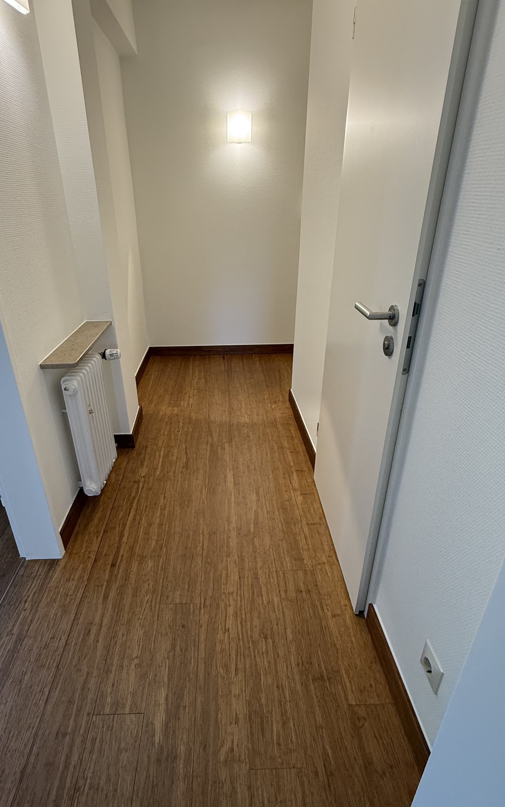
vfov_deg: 88.0
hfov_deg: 62.1
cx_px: 225
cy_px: 396
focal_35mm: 19
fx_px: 418
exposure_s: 1/50
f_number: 2.2
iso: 200
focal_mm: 2.22
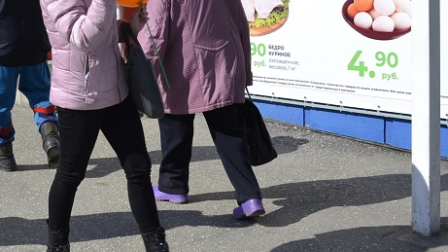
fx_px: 891
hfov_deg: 27.3
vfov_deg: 15.7
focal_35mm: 75
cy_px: -12
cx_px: 51
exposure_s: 1/320
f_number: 9
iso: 100
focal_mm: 22
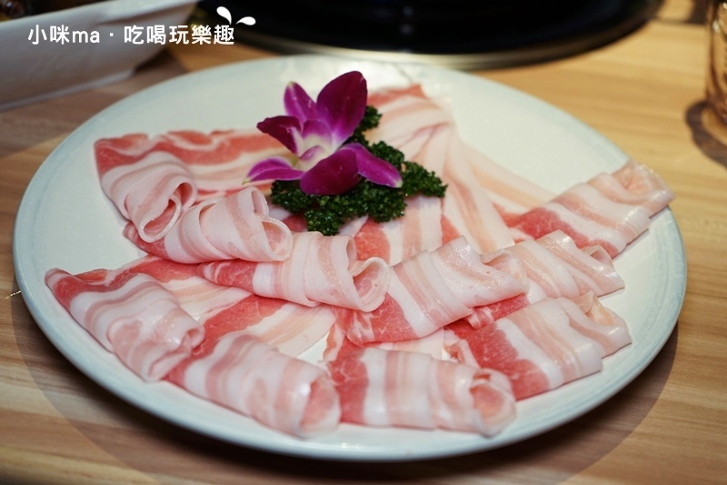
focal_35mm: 48
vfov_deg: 28.1
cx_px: 364
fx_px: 969
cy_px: 242
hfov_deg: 41.1
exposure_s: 1/60
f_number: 4.5
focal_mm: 48
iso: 800
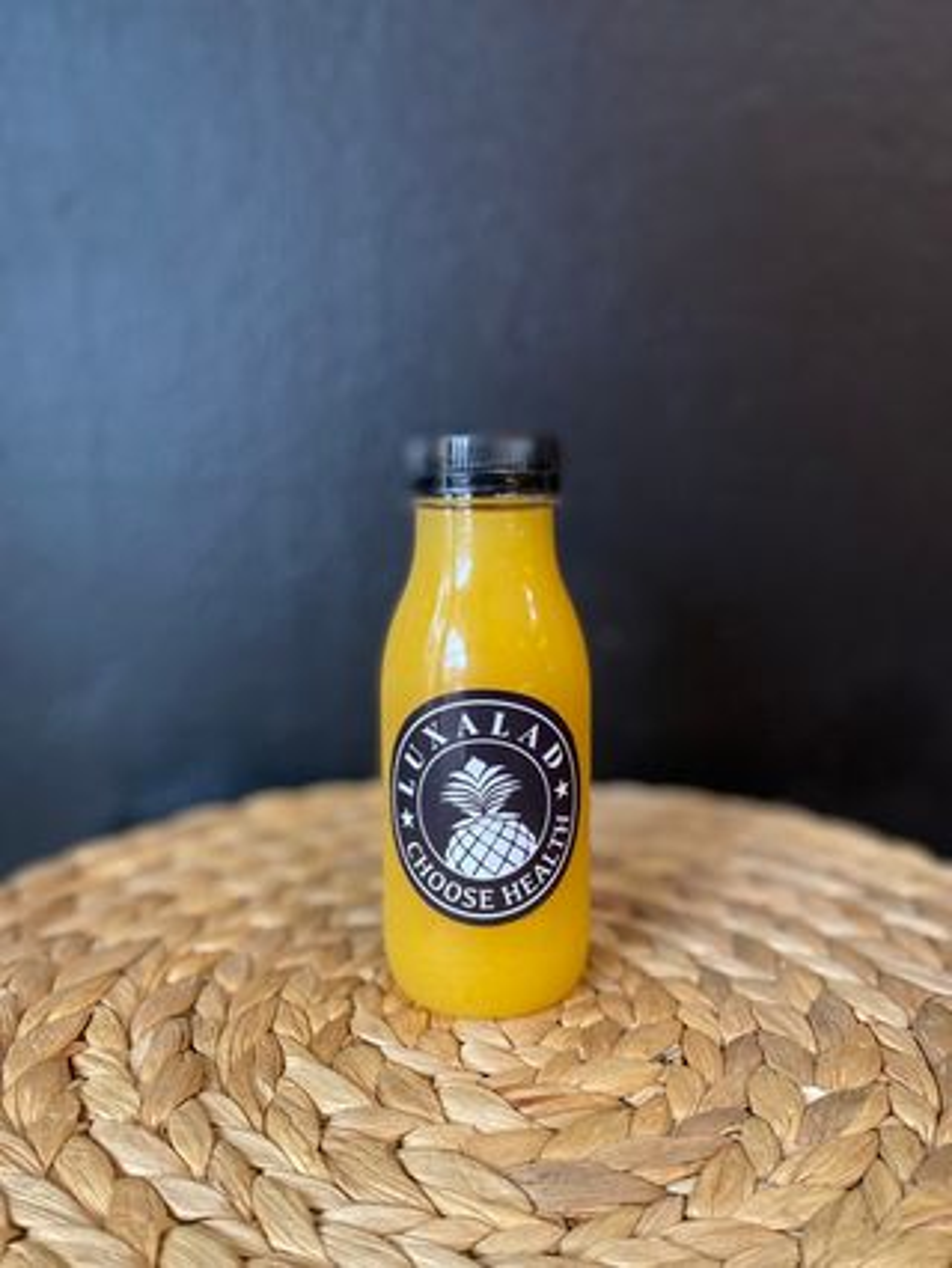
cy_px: 634
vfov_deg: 67.3
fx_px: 952
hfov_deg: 53.1
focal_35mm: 26
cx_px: 476
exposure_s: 1/60
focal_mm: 4.25
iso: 200
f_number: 1.8
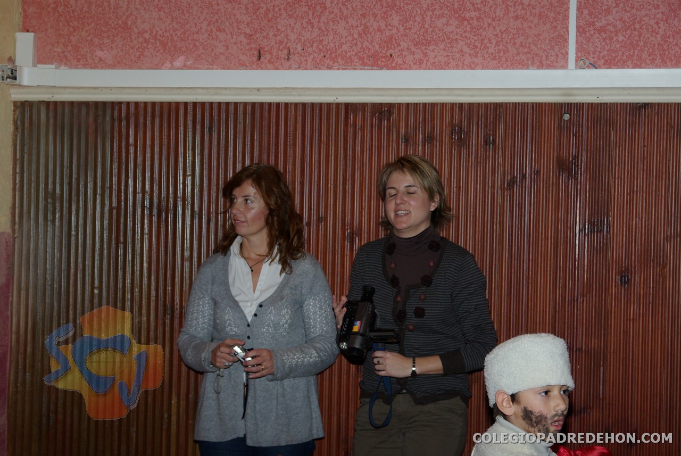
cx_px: 340
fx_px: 1421
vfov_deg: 18.2
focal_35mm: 75
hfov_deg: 27.0
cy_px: 228
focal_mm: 50
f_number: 5.6
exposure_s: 1/60
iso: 400
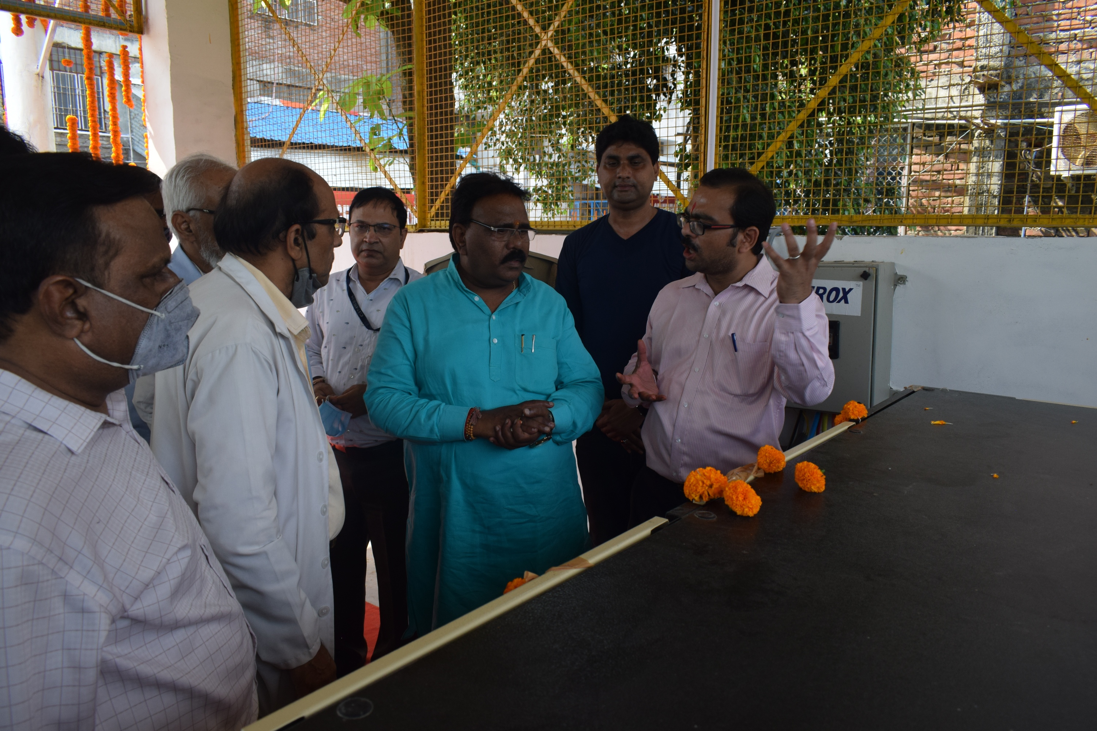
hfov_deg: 67.4
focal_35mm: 27
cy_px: 366
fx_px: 823
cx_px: 548
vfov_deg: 47.9
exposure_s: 1/200
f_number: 7.1
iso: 400
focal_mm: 18
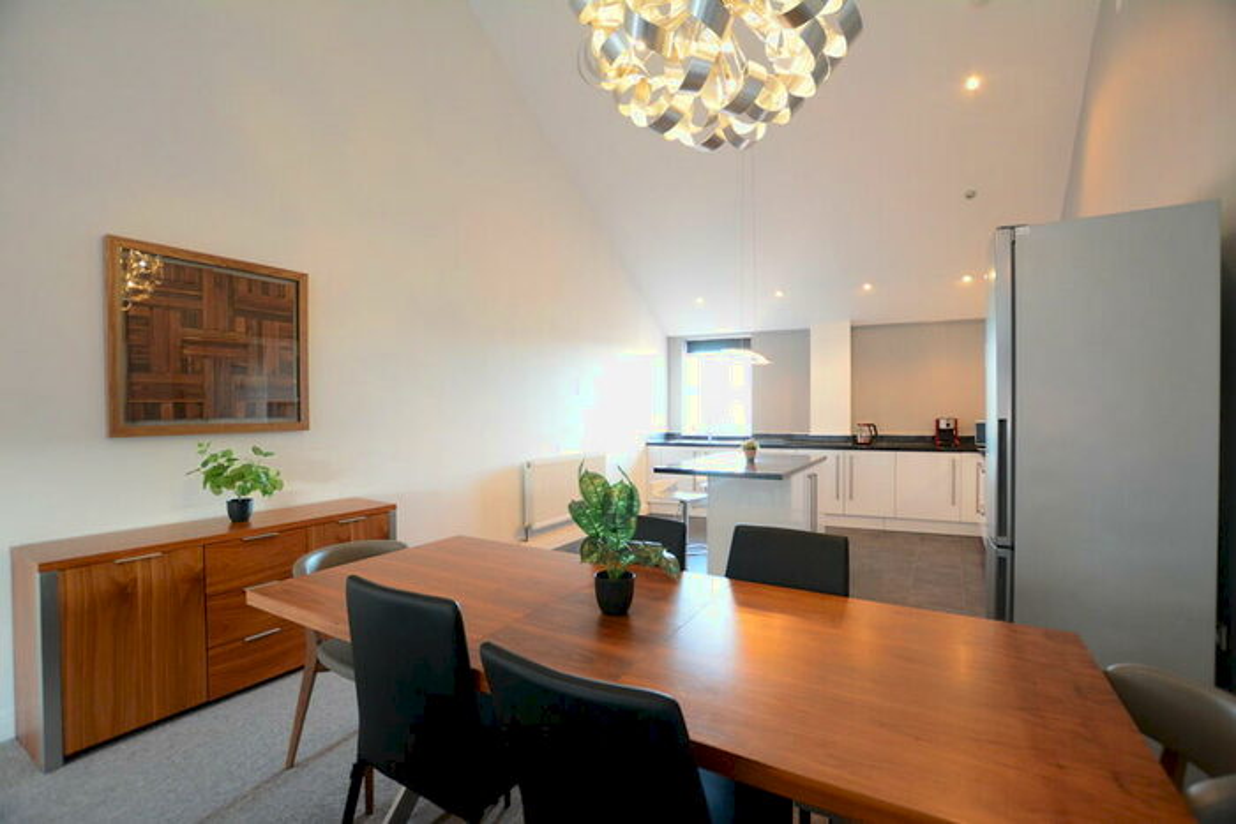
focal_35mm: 15
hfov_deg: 100.4
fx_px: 515
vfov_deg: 77.4
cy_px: 412
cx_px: 618
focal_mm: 10
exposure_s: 1/50
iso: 1600
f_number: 3.5
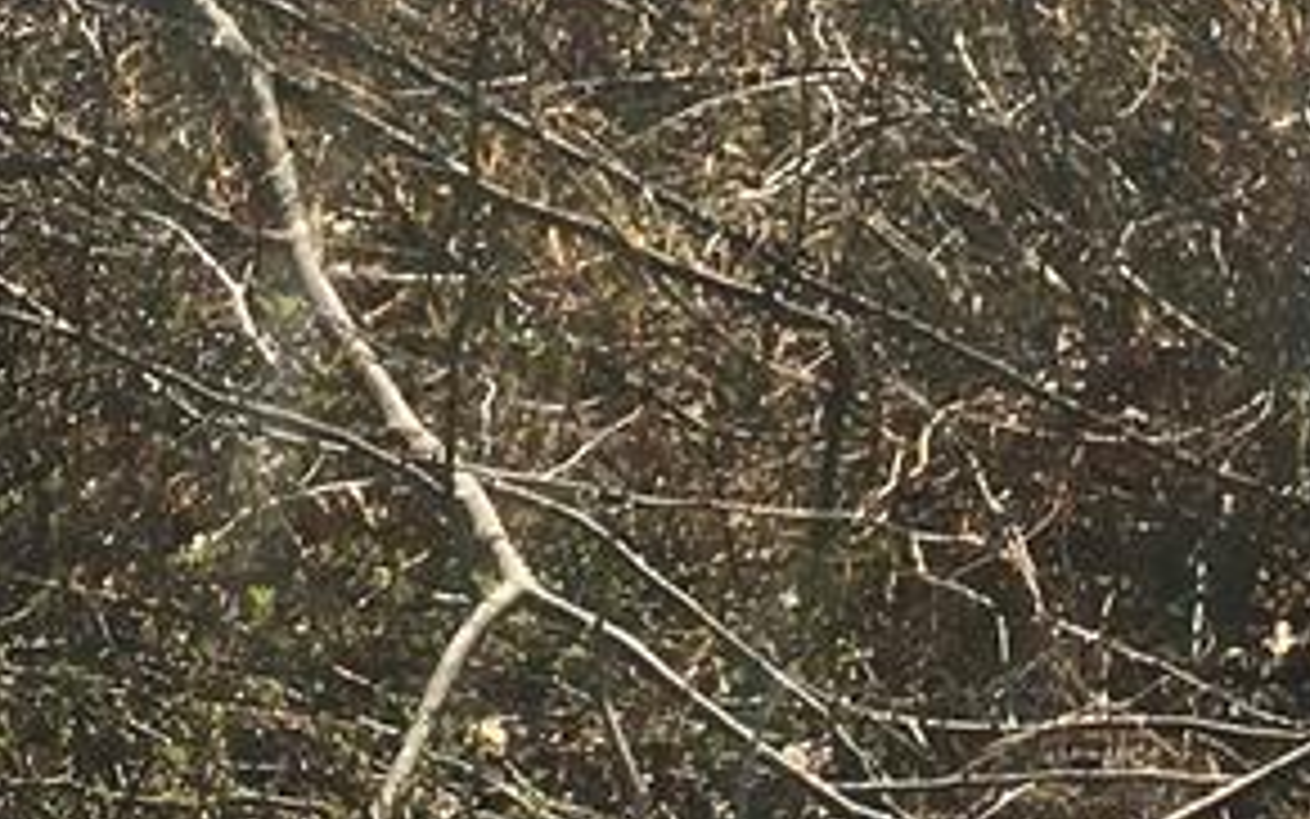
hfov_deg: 12.9
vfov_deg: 8.0
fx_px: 5785
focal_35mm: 162
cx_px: 716
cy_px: -279
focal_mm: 4.15
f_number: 2.2
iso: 25
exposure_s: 1/1241
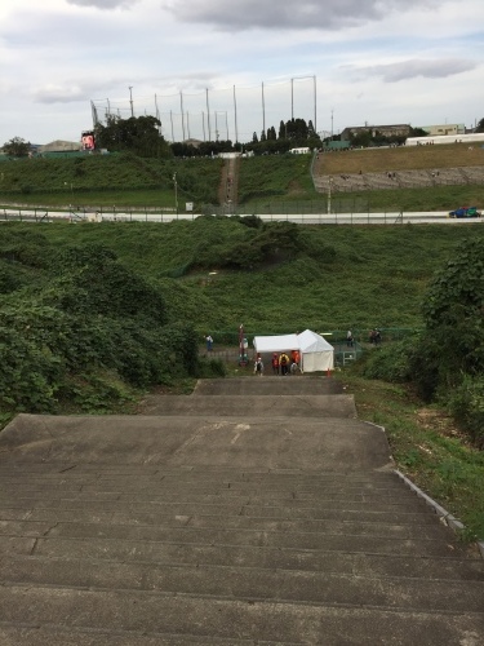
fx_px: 541
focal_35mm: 29
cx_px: 242
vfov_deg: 61.7
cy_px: 323
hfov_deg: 48.2
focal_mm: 4.15
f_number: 2.2
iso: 32
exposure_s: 1/638
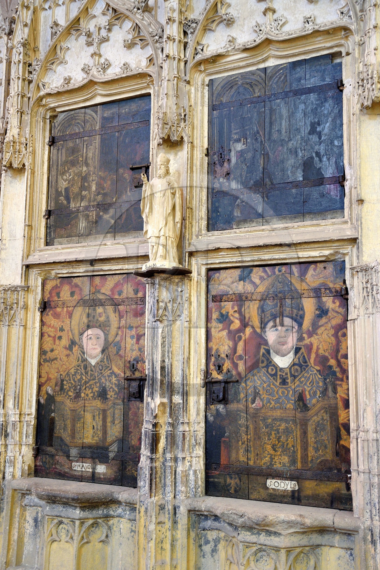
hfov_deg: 36.9
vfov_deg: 53.1
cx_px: 190
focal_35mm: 36
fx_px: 570
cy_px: 285
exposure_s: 1/4
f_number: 6.3
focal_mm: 36
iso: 1600
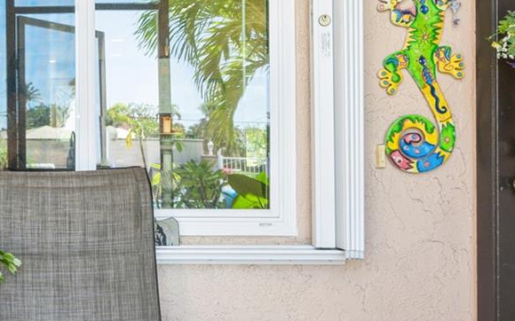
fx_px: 631
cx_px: 55
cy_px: 145
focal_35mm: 45
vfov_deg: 28.5
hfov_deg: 41.1
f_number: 8
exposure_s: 1/25
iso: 200
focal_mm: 16
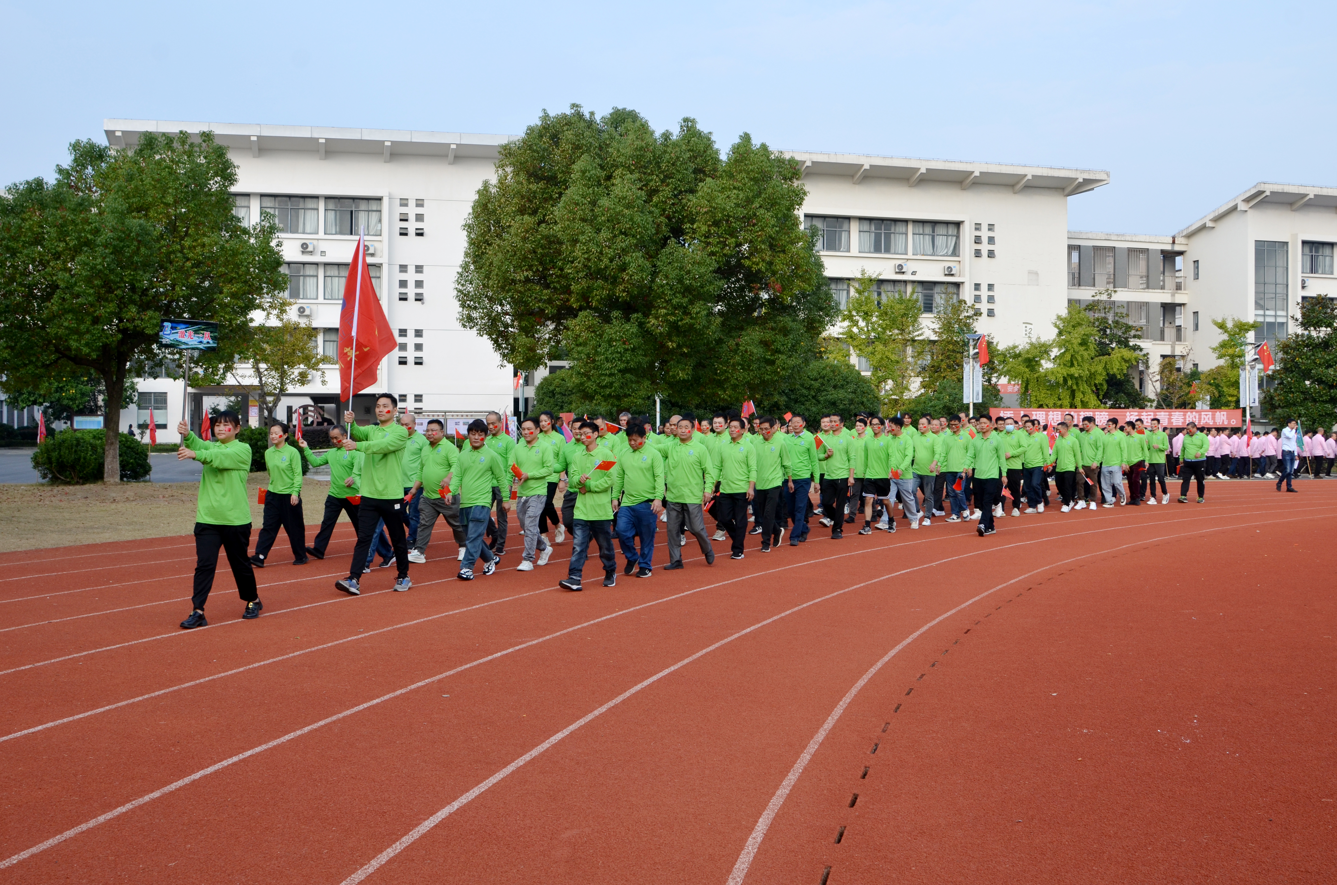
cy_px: 442
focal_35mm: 36
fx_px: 1334
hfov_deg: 53.2
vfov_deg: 36.7
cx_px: 668
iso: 200
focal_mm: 24
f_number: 7.1
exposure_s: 1/200
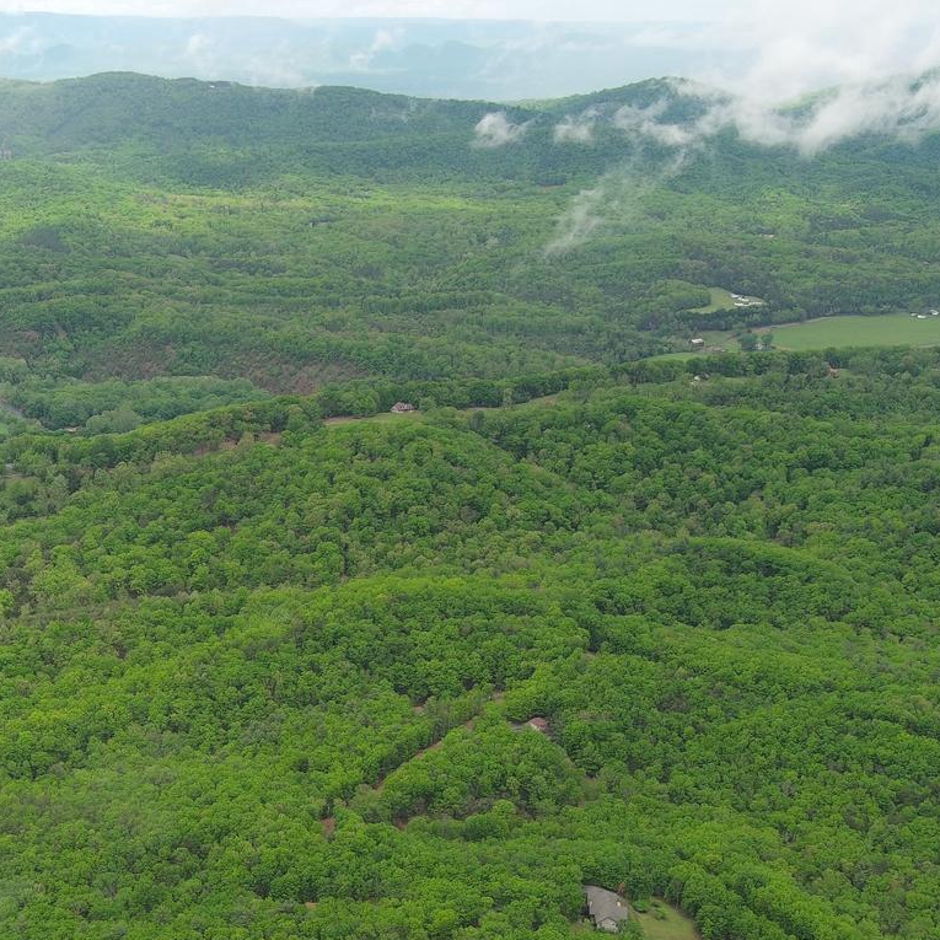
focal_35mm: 66
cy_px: 679
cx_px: 251
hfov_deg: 25.8
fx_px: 2028
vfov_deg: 25.8
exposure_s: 1/726
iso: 100
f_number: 2.8
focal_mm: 10.57
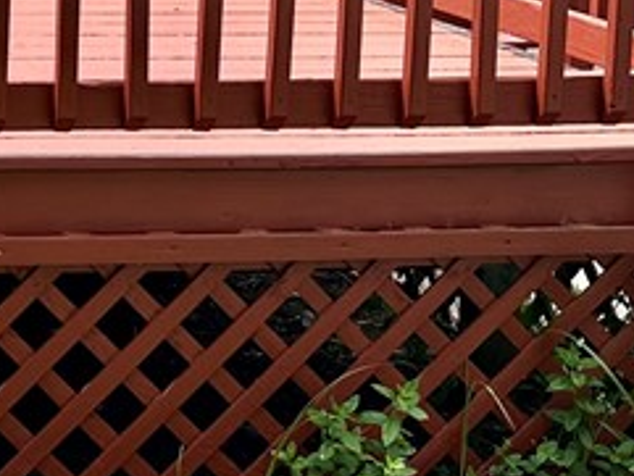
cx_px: -289
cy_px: -242
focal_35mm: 102
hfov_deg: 17.5
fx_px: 1869
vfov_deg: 13.6
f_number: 1.78
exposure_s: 1/3247
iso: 80
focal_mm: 6.86
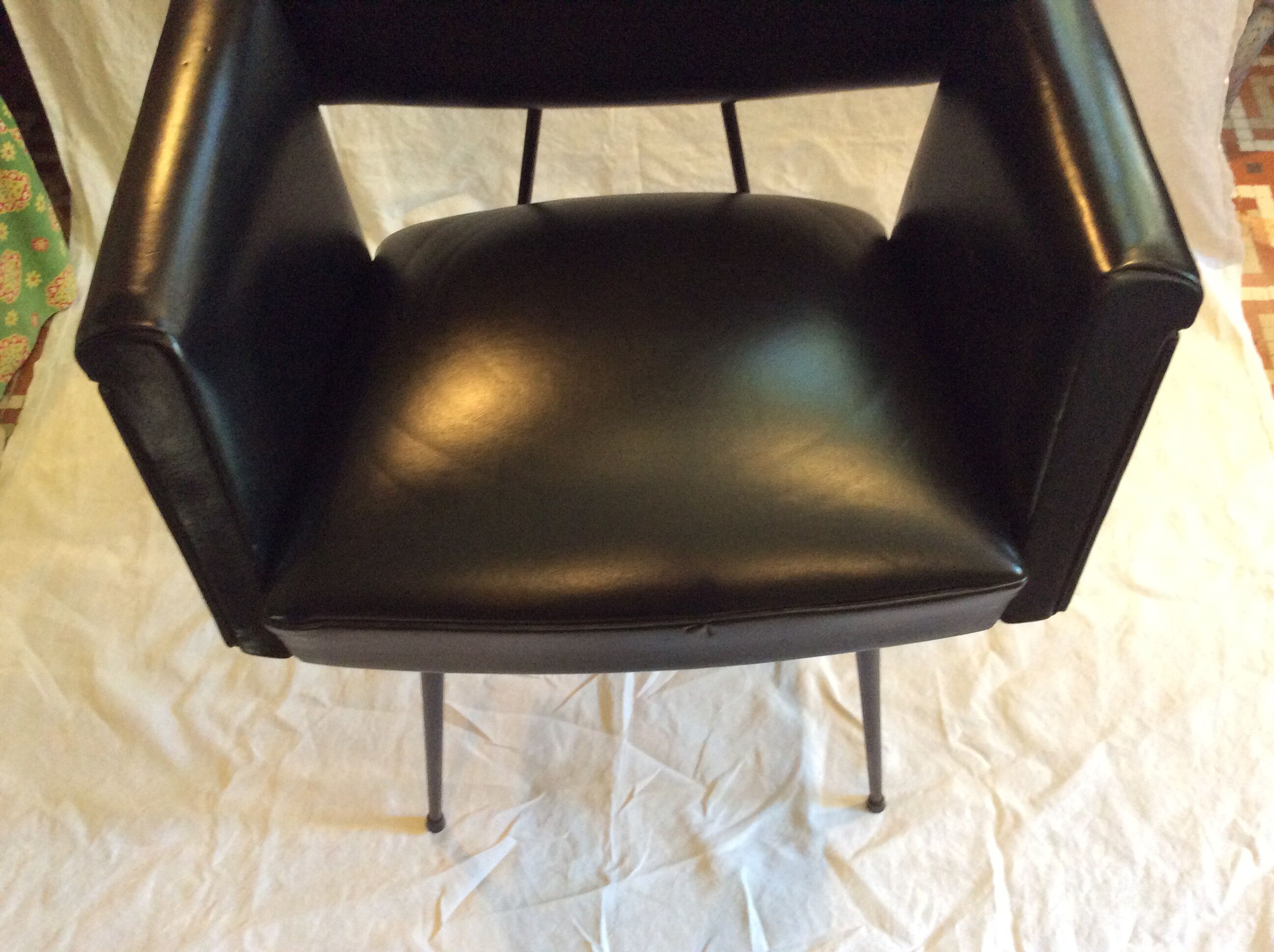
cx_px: 637
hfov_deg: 56.9
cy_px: 476
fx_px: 1176
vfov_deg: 44.1
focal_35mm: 32
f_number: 2.4
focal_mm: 3.3
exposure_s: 1/25
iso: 250
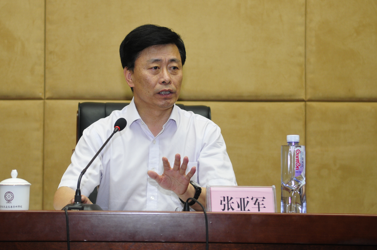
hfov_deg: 20.9
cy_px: 115
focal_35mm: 98
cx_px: 157
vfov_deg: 14.0
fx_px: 1021
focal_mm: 55
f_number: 3.2
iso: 500
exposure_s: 1/80
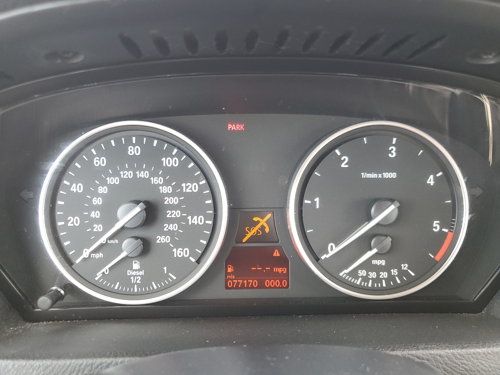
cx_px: 250
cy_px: 188
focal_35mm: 26
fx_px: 376
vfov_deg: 53.1
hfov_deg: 67.3
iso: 94
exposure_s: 1/60.2
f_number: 1.5
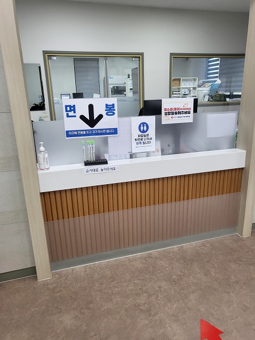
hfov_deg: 53.1
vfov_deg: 67.3
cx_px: 128
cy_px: 170
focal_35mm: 26
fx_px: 255
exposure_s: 1/120
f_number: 1.8
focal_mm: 4.25
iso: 125
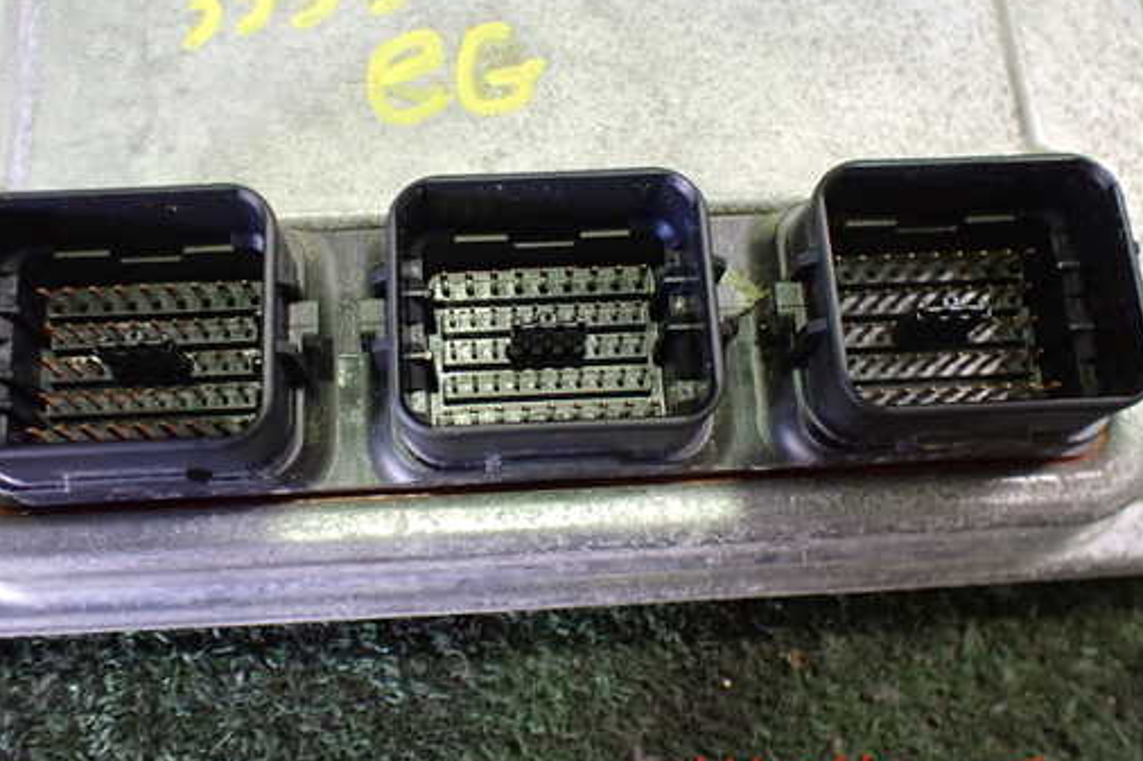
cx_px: 529
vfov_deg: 35.8
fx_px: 1174
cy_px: 300
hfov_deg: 51.9
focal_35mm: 37
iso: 800
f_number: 2.3
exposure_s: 1/40
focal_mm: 5.4
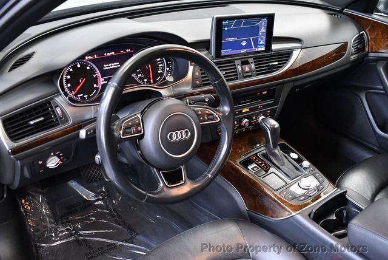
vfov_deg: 36.9
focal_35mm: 36
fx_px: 388
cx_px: 194
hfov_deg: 53.1
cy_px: 130
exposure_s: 1/100
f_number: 3.5
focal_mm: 18
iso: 3200
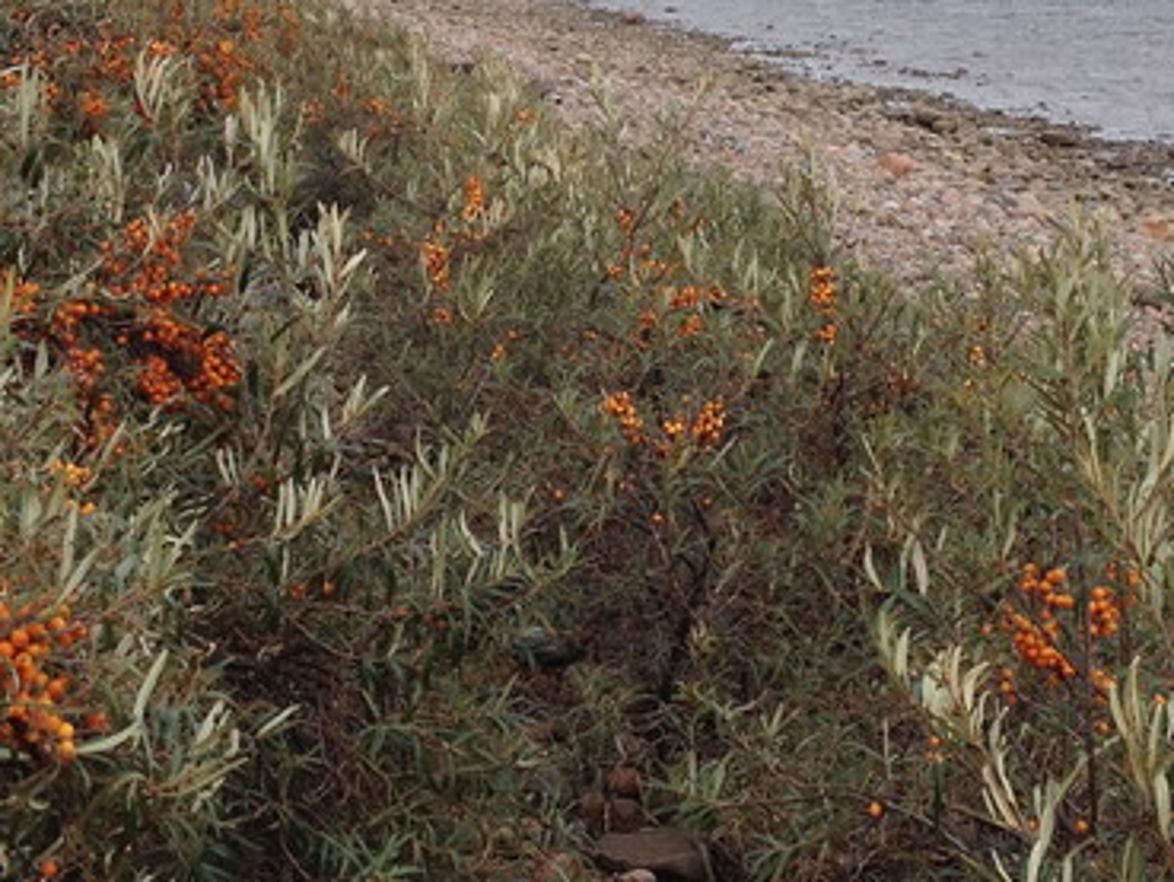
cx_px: 709
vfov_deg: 16.2
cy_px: 398
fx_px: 3087
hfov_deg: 21.5
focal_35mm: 91
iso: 50
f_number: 2.4
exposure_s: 1/726
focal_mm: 4.28
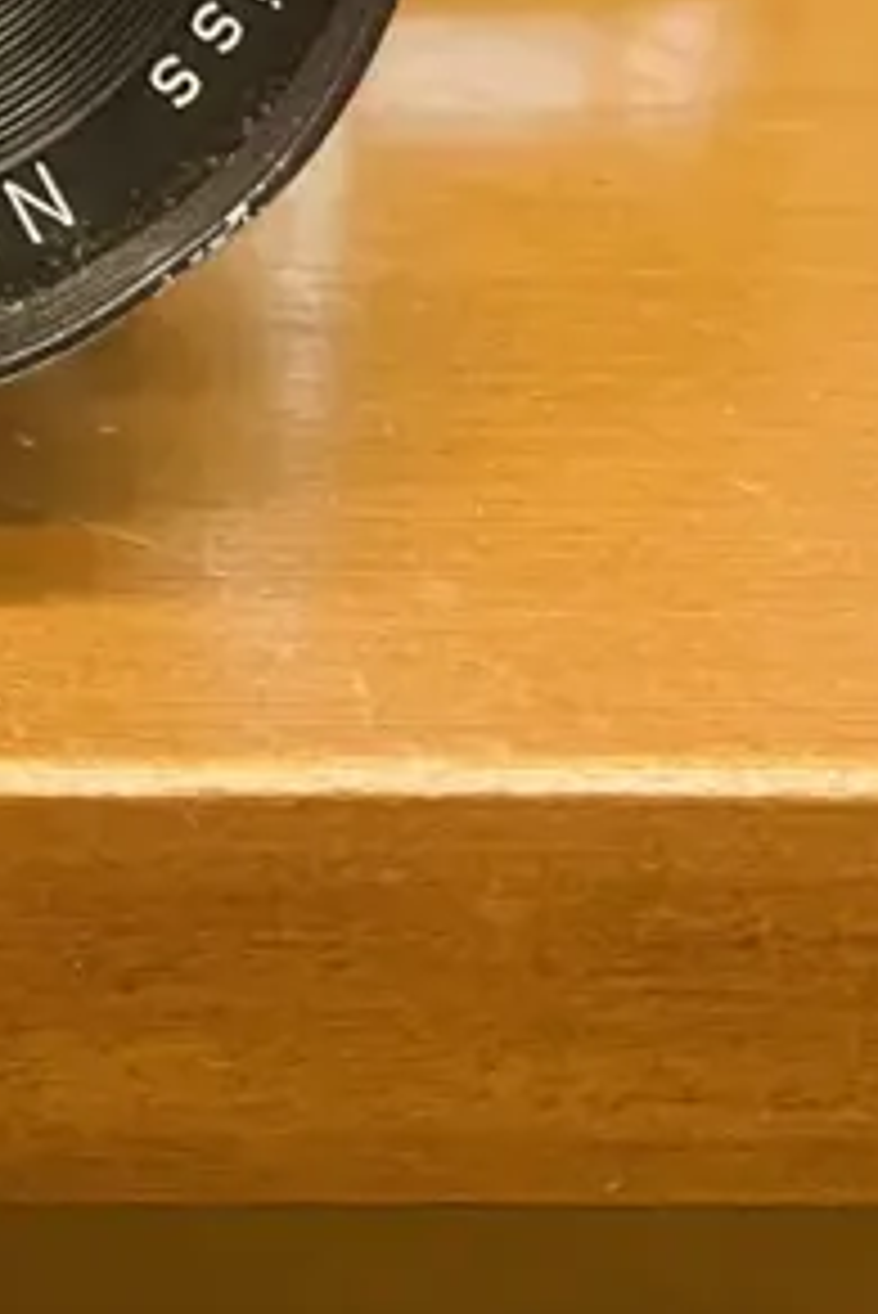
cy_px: -675
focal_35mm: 102
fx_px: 3727
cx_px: -504
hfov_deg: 12.6
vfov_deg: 17.8
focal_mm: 3.99
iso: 320
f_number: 1.8
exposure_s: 1/50
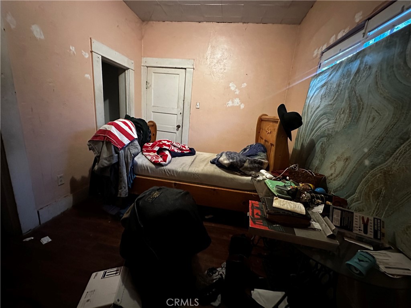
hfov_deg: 102.1
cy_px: 154
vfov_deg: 85.7
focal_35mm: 14
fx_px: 166
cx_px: 206
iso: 1250
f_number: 2.2
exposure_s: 1/40
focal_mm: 2.22
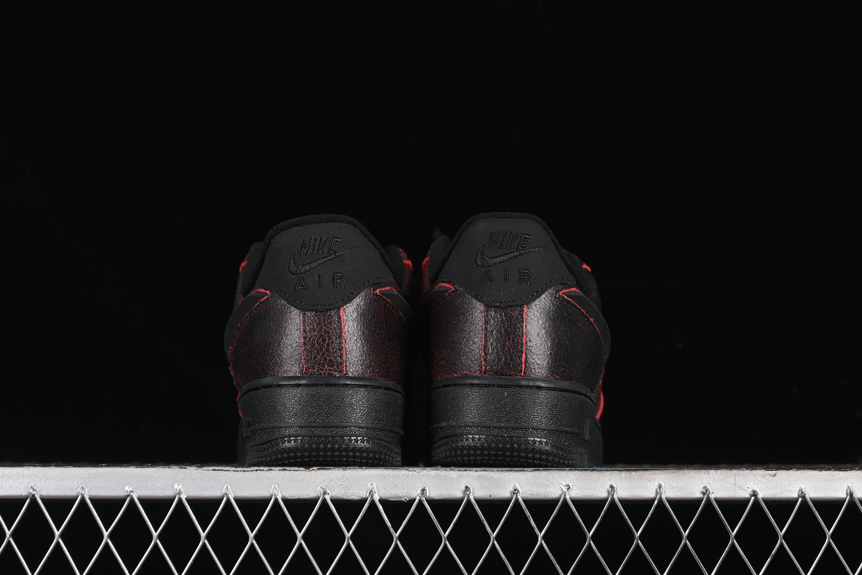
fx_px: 1796
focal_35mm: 75
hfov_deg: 27.0
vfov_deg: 18.2
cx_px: 431
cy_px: 288
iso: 160
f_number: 6.3
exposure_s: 1/60
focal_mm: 50
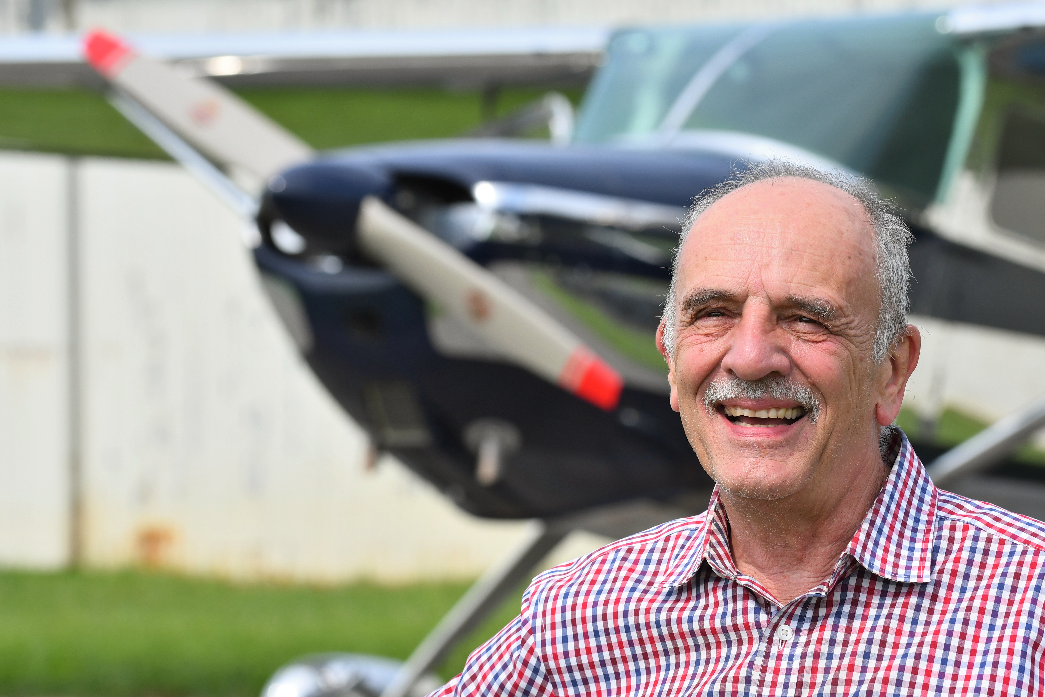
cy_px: 348
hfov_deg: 11.4
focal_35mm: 180
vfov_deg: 7.6
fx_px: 5225
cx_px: 522
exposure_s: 1/1000
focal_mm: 120
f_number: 5.6
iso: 400
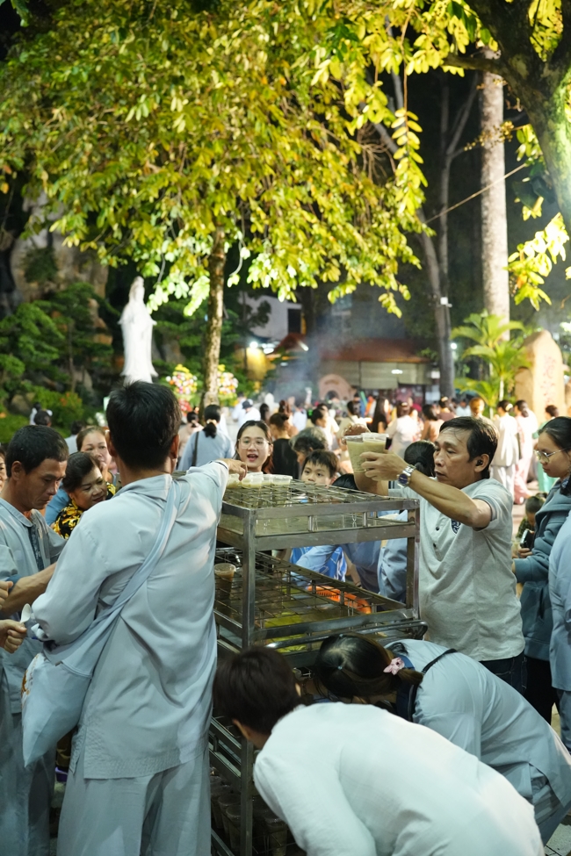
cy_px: 428
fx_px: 833
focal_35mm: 35
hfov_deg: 37.9
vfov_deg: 54.4
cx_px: 286
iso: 10000
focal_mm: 35
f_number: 2.8
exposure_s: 1/80
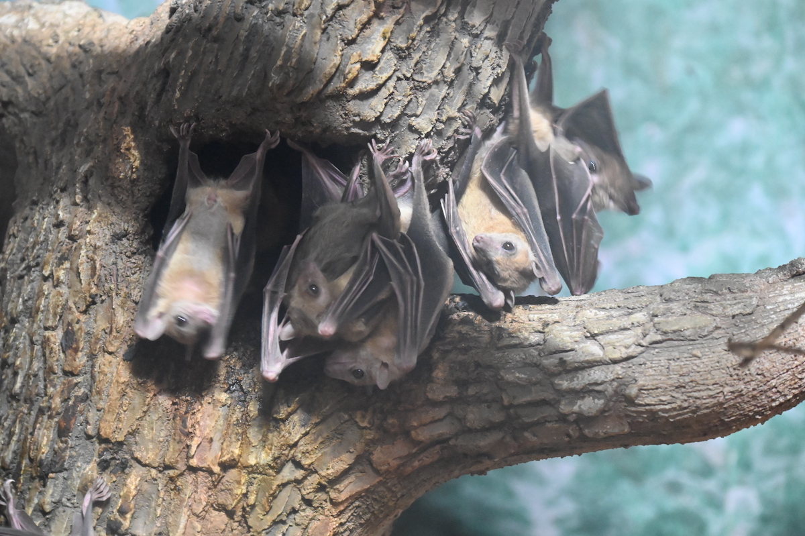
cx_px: 402
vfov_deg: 6.9
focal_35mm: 200
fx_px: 4470
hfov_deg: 10.3
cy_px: 268
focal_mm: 200
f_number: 5.3
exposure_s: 1/13
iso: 12800
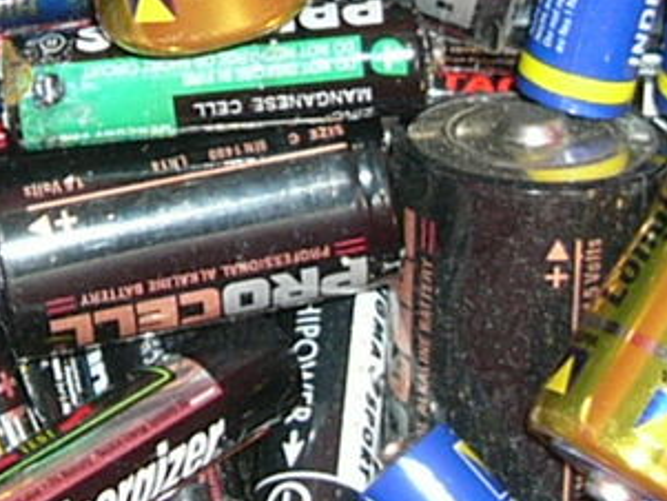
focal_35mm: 93
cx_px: -75
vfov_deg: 15.4
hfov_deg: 20.1
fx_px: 1793
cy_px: -69
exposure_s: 1/60
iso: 50
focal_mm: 5.8
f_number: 2.8
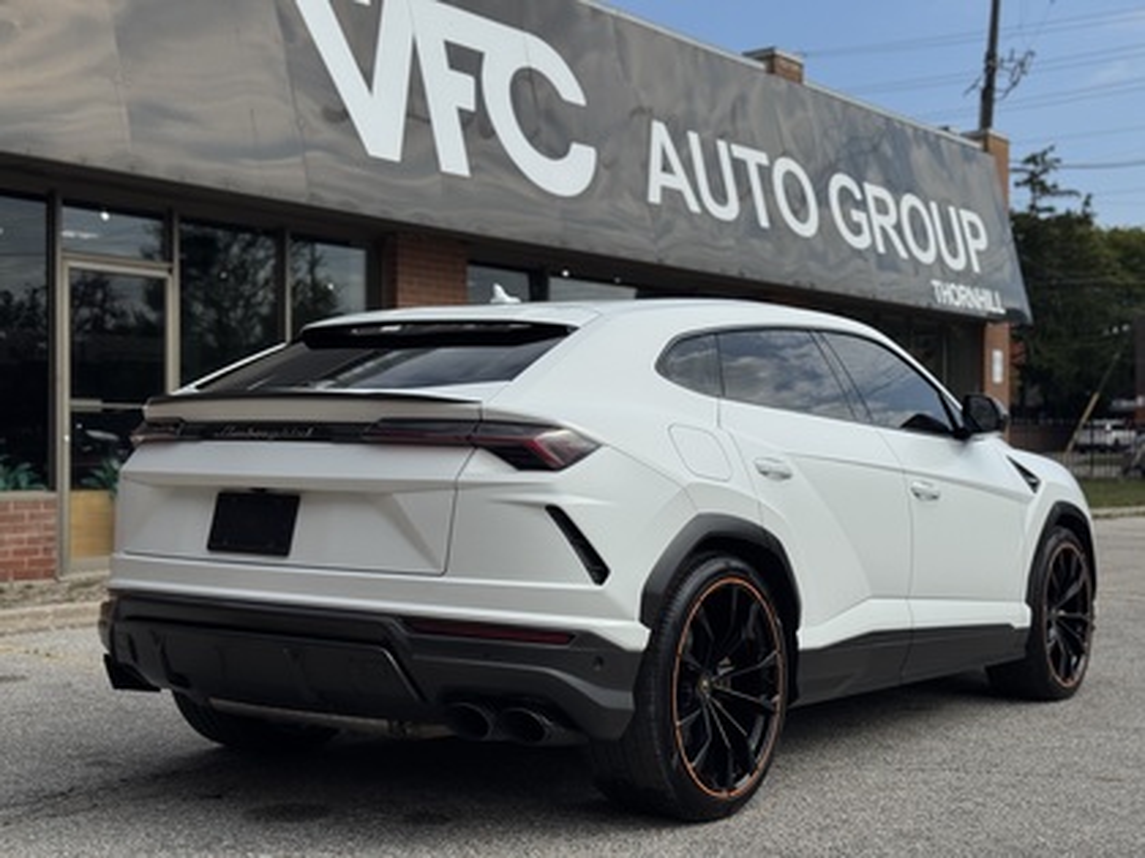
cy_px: 429
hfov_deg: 39.7
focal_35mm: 48
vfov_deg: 30.3
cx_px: 572
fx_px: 1588
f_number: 1.78
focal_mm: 6.76
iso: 80
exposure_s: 1/7937
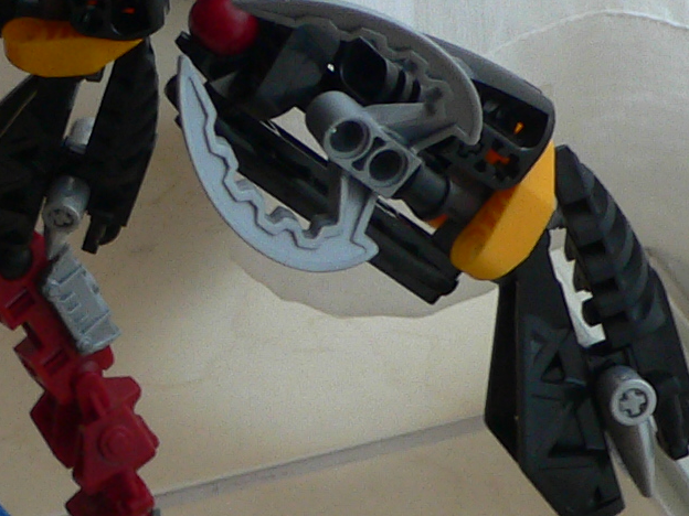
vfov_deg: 13.0
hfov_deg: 17.4
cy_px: 53
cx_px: 261
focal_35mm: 113
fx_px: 2249
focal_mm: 4.6
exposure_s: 1/10
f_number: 2.8
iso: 100
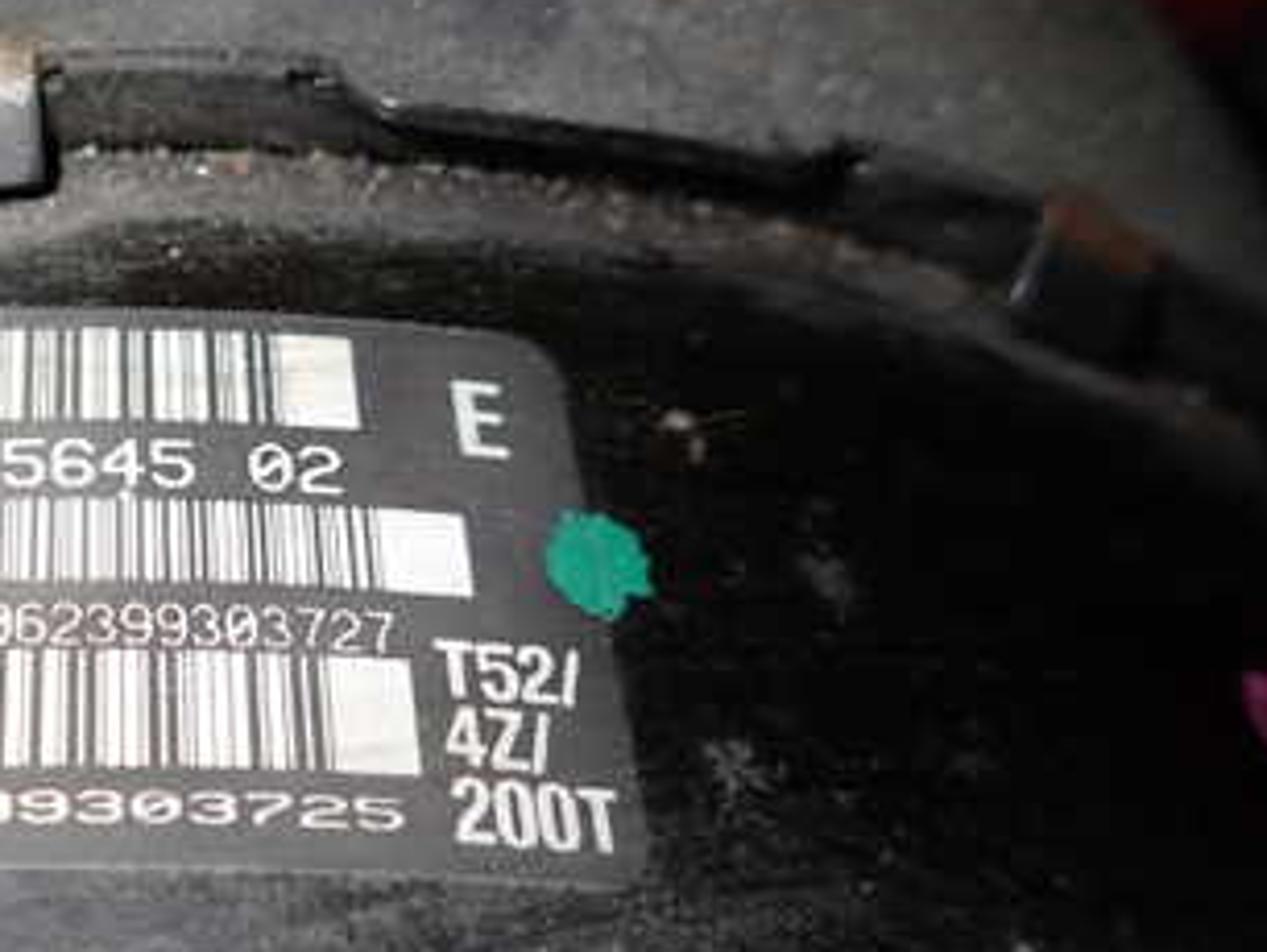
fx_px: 1795
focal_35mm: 49
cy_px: 476
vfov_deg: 29.7
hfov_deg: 36.2
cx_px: 99
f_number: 2
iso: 200
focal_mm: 4.5
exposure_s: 1/40
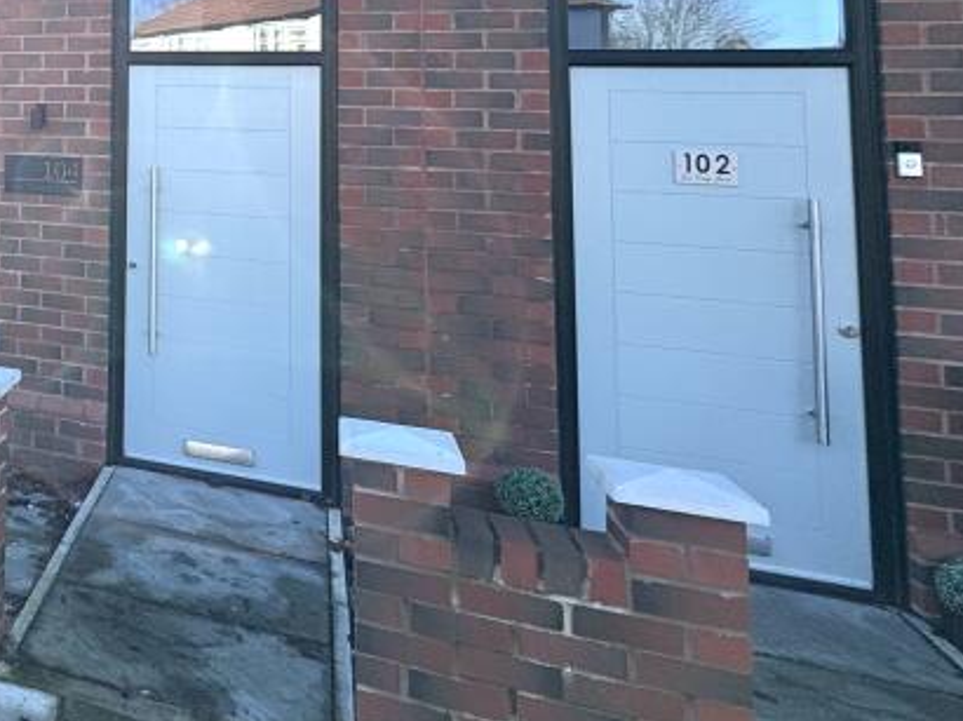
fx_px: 973
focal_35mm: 35
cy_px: 52
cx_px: -164
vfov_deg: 37.6
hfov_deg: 39.6
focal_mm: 2.22
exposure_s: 1/687
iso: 40
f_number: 2.2
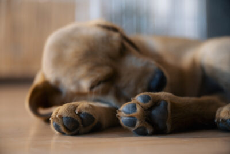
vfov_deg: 26.5
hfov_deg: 38.9
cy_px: 77
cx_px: 115
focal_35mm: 51
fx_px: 326
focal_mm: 51
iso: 200
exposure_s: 1.6
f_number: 2.8
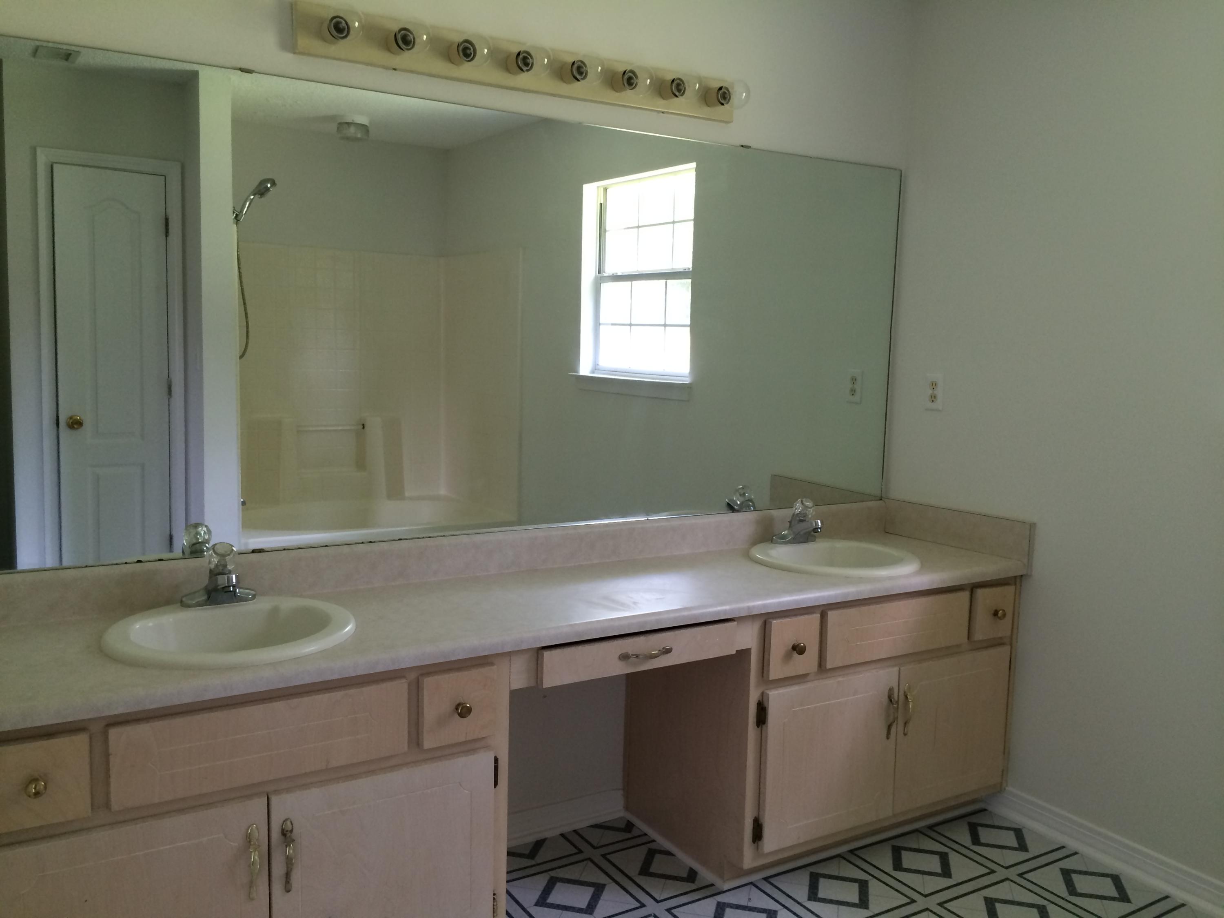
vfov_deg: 48.2
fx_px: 1025
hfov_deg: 61.7
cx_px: 612
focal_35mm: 29
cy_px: 459
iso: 100
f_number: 2.2
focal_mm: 4.15
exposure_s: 1/30
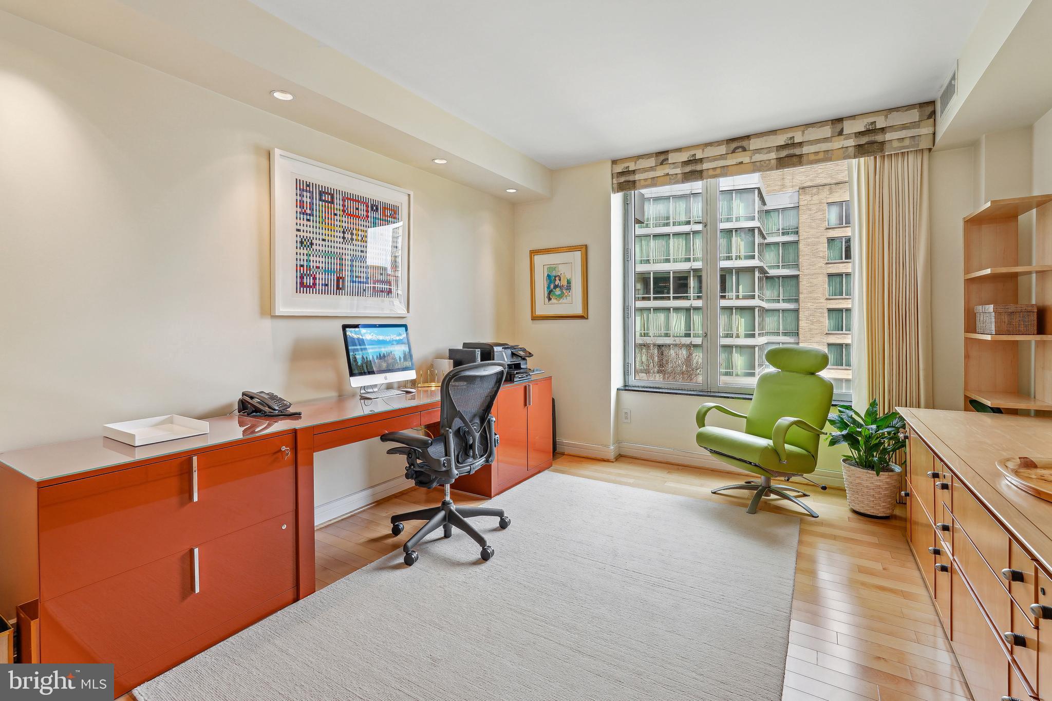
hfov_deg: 96.7
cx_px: 526
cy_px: 350
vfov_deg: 73.7
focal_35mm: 16
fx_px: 467
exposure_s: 1/200
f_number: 8
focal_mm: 16
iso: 200
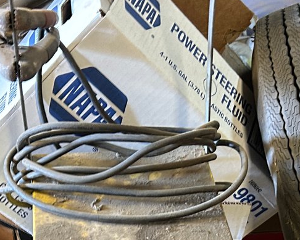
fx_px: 702
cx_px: 114
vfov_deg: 18.6
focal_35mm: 79
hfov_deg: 24.1
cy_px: 274
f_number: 1.5
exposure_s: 1/30
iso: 640
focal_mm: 5.7
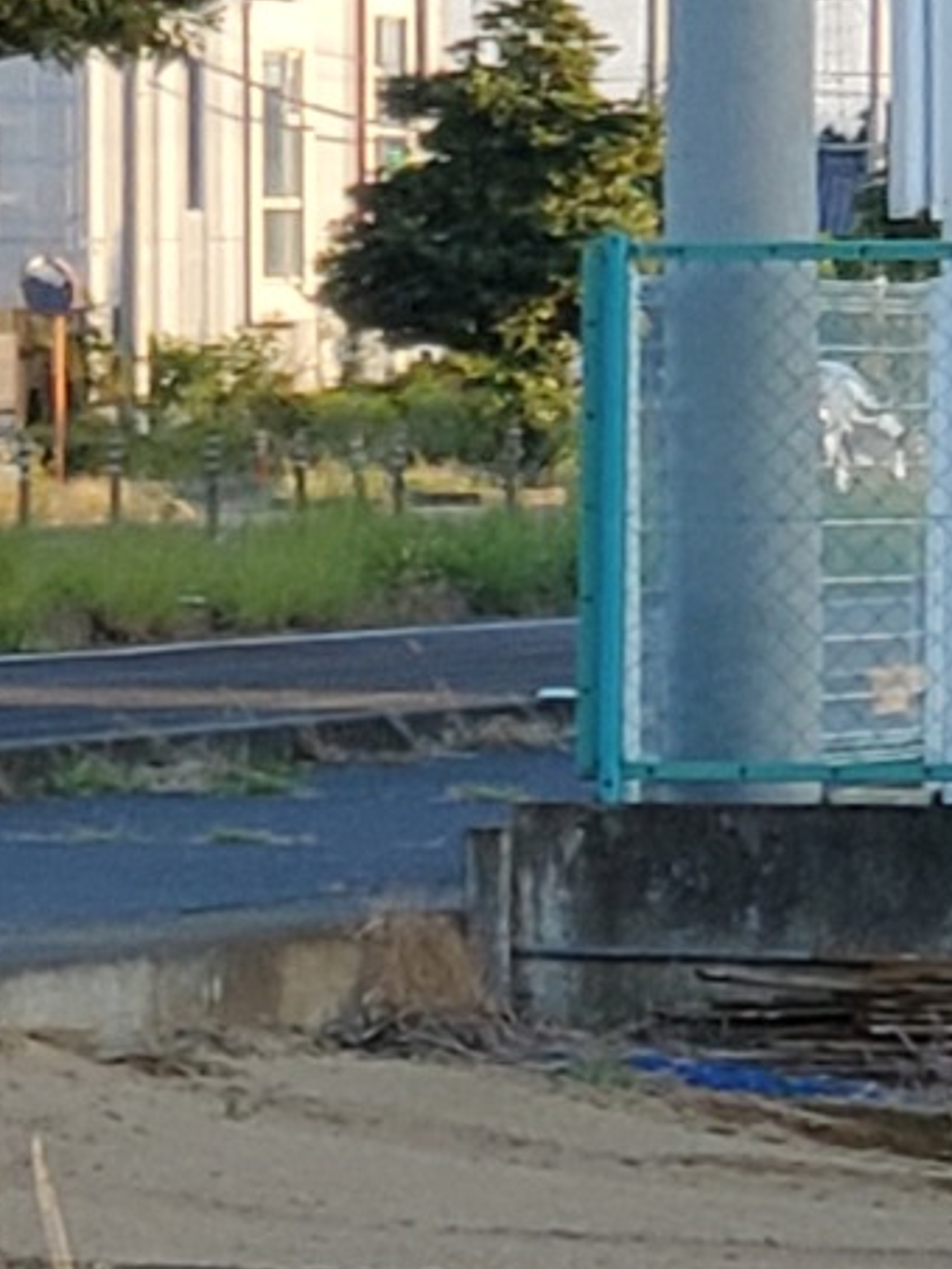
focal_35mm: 124
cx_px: 106
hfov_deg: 11.9
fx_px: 4545
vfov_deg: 15.8
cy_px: 1022
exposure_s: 1/144
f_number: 2.4
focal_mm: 6
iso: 50
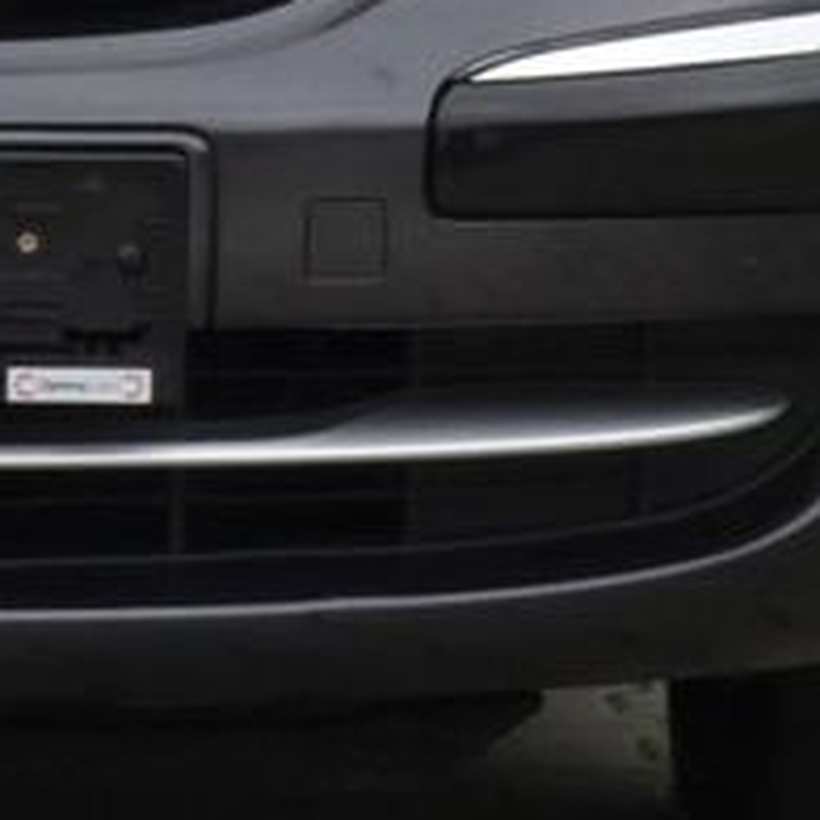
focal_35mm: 542
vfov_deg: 3.2
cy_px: -421
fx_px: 14526
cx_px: -454
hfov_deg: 3.2
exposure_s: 1/80
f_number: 5.6
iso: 200
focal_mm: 21
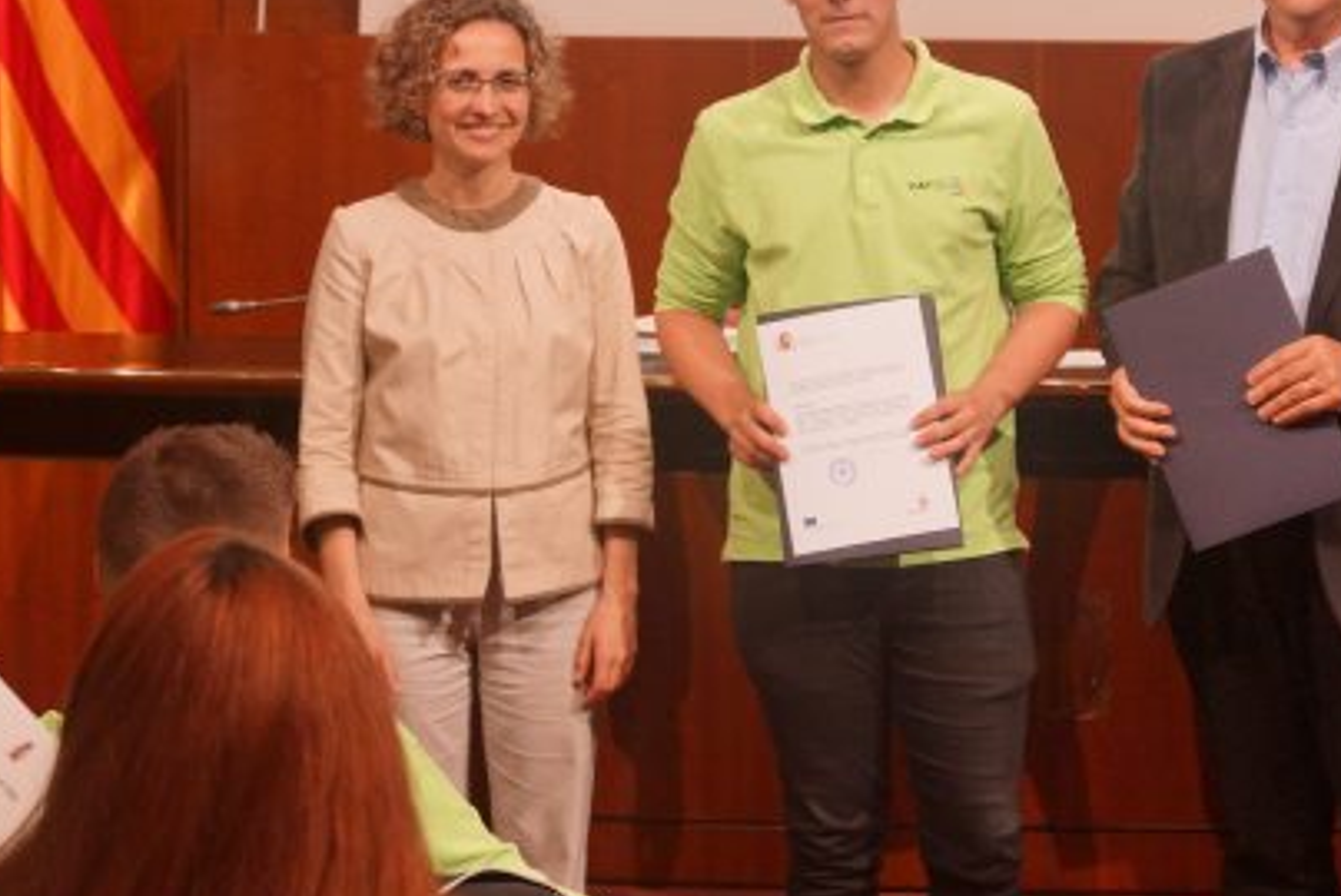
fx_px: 2907
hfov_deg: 25.8
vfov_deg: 17.4
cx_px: 900
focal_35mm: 78
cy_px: 229
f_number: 2.8
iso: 800
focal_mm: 30
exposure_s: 1/250
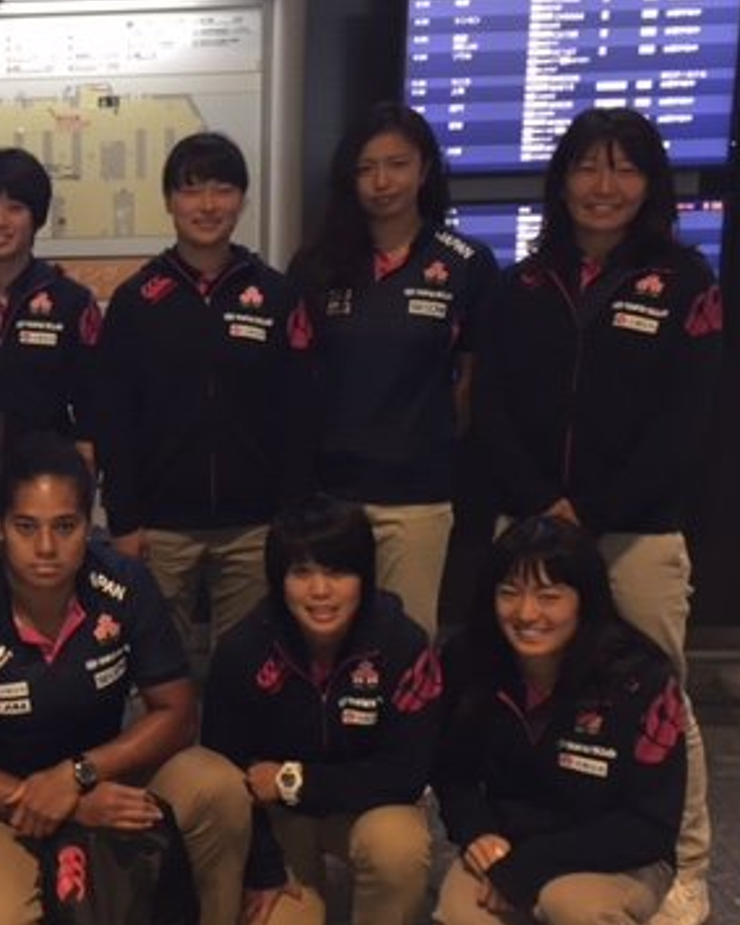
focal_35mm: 51
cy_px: 495
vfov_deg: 36.6
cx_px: 34
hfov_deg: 28.2
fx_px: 1396
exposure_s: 1/25
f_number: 2.2
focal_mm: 4.15
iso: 125
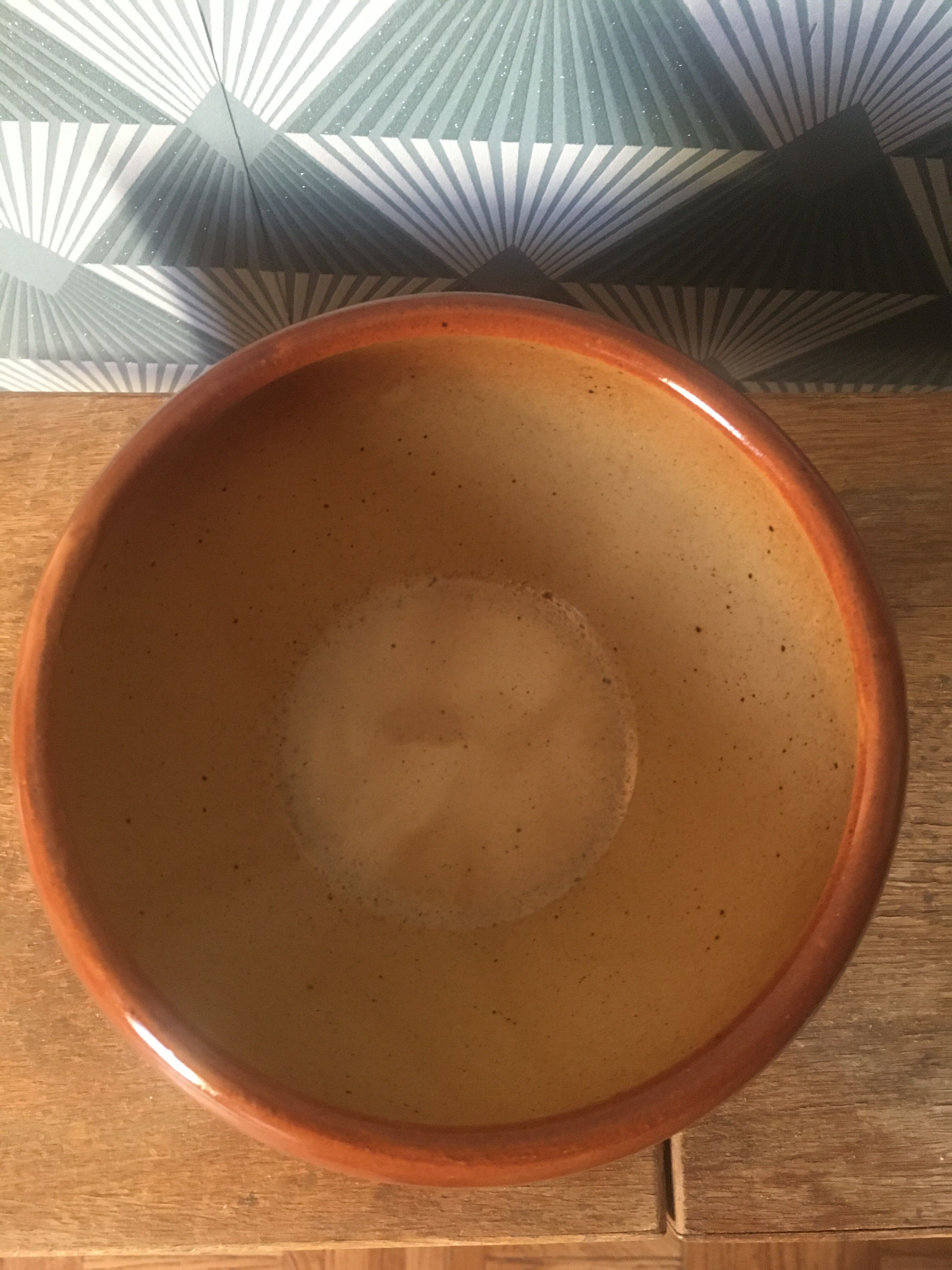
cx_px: 476
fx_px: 1063
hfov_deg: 48.2
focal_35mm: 29
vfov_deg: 61.7
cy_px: 635
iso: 250
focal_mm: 4.15
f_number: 2.2
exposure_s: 1/17
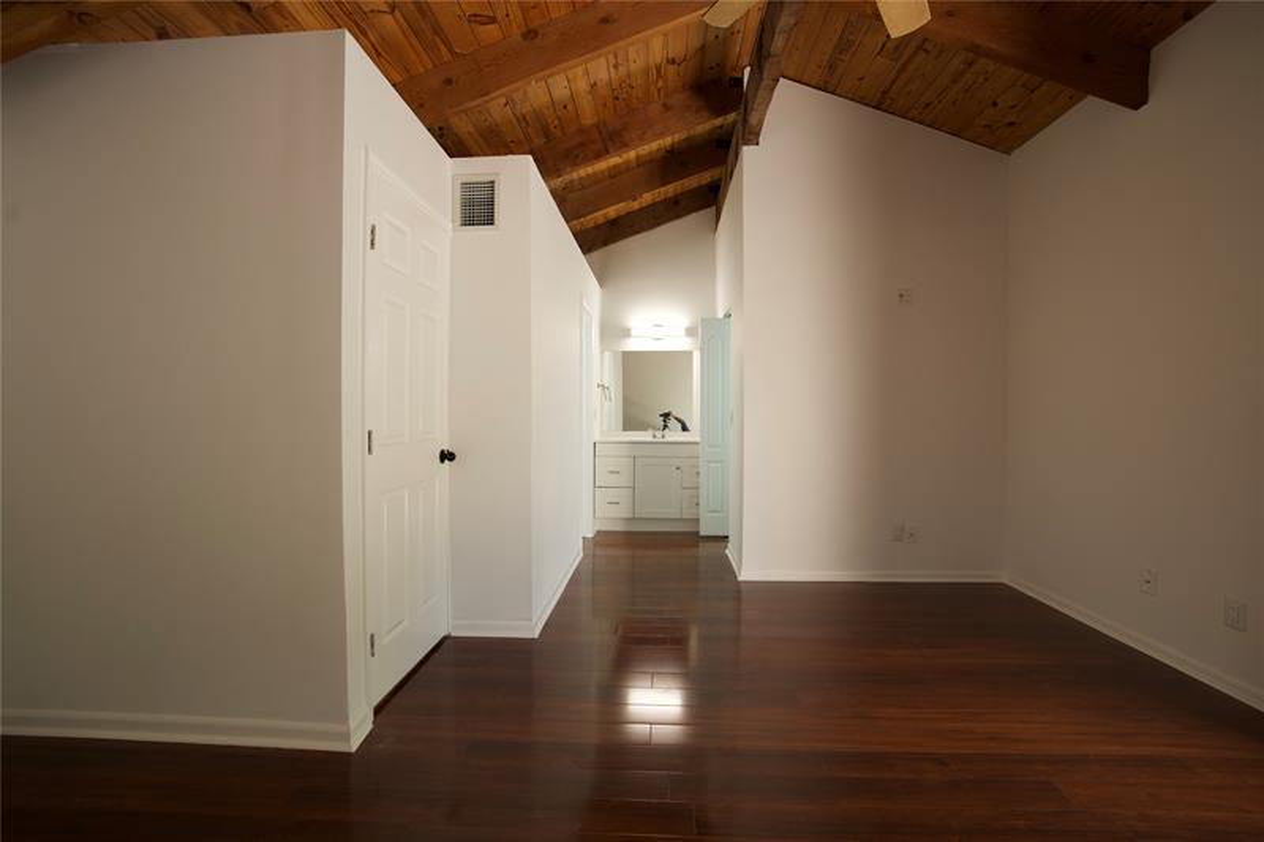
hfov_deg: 96.7
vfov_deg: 73.7
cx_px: 632
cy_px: 421
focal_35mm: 16
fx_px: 562
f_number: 5.6
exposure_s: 1/30
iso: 640
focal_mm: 16
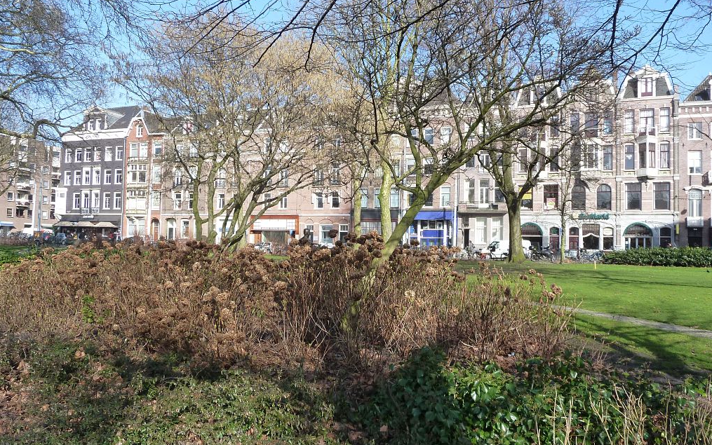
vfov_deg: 40.6
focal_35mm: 31
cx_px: 358
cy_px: 227
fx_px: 602
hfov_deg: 61.2
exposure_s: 1/250
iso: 125
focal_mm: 4.7
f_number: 4
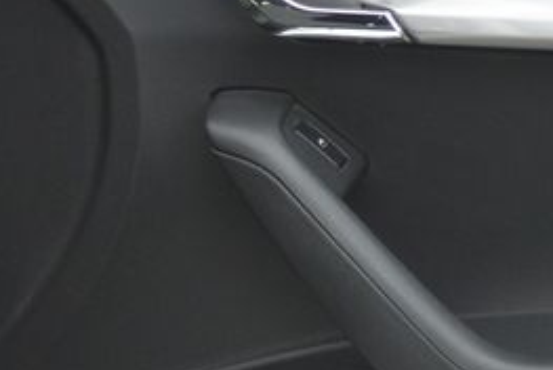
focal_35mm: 105
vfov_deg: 12.9
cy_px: 392
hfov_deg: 19.0
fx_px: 1615
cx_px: 521
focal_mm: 10
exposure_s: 1/250
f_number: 3.5
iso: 180
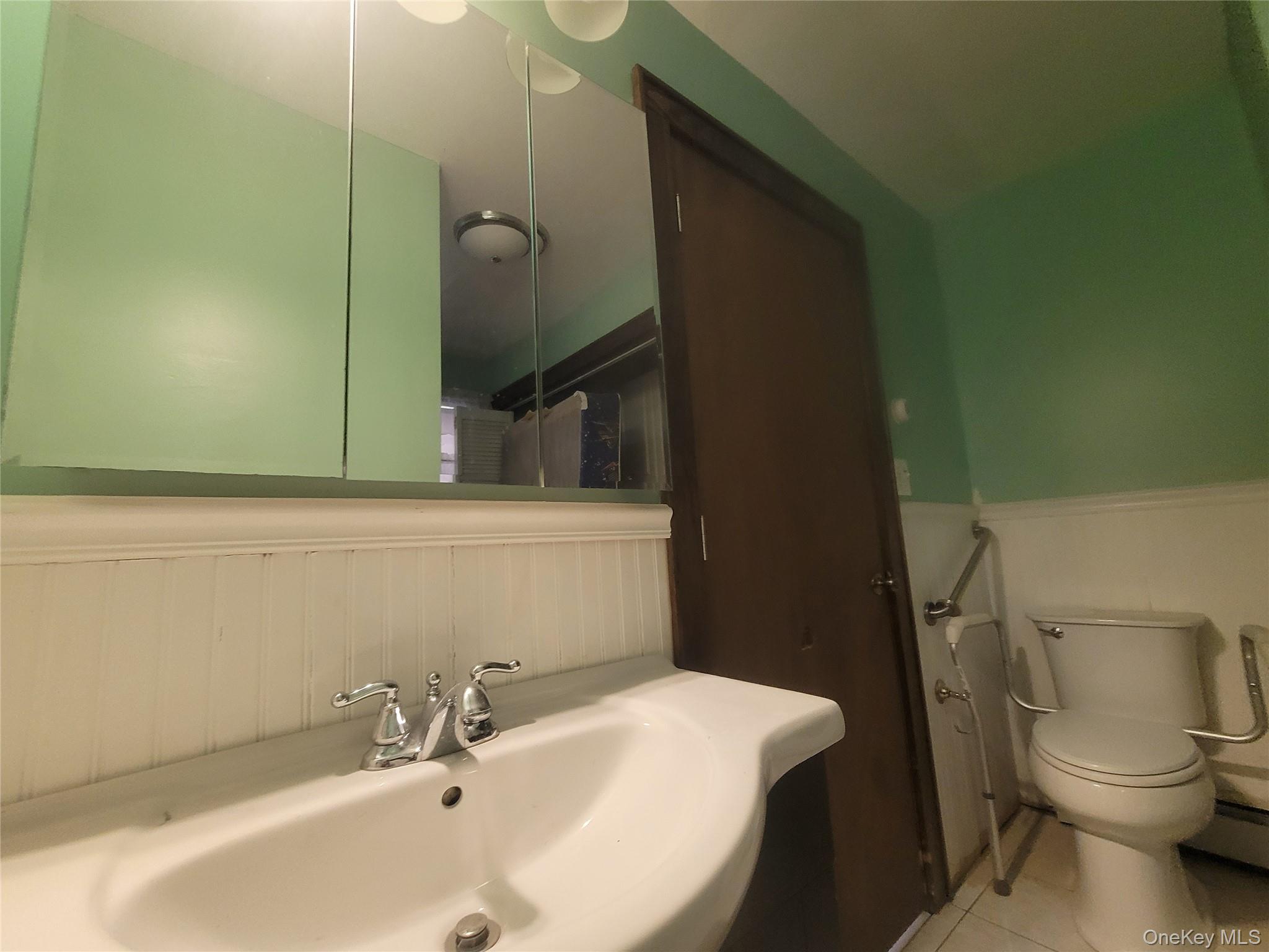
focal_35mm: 13
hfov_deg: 106.2
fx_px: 477
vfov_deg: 89.9
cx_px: 634
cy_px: 476
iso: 320
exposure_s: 1/40
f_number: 2.2
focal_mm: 2.2
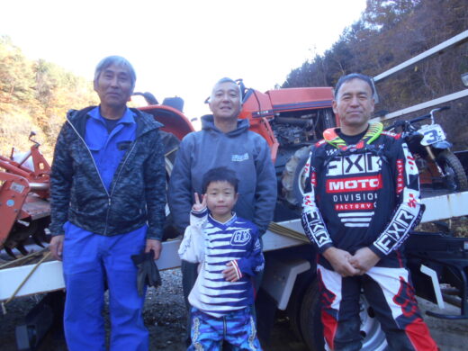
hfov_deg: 67.3
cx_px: 234
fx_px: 352
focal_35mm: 26
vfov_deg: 53.1
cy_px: 176
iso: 80
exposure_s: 1/40
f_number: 3.2
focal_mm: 4.6
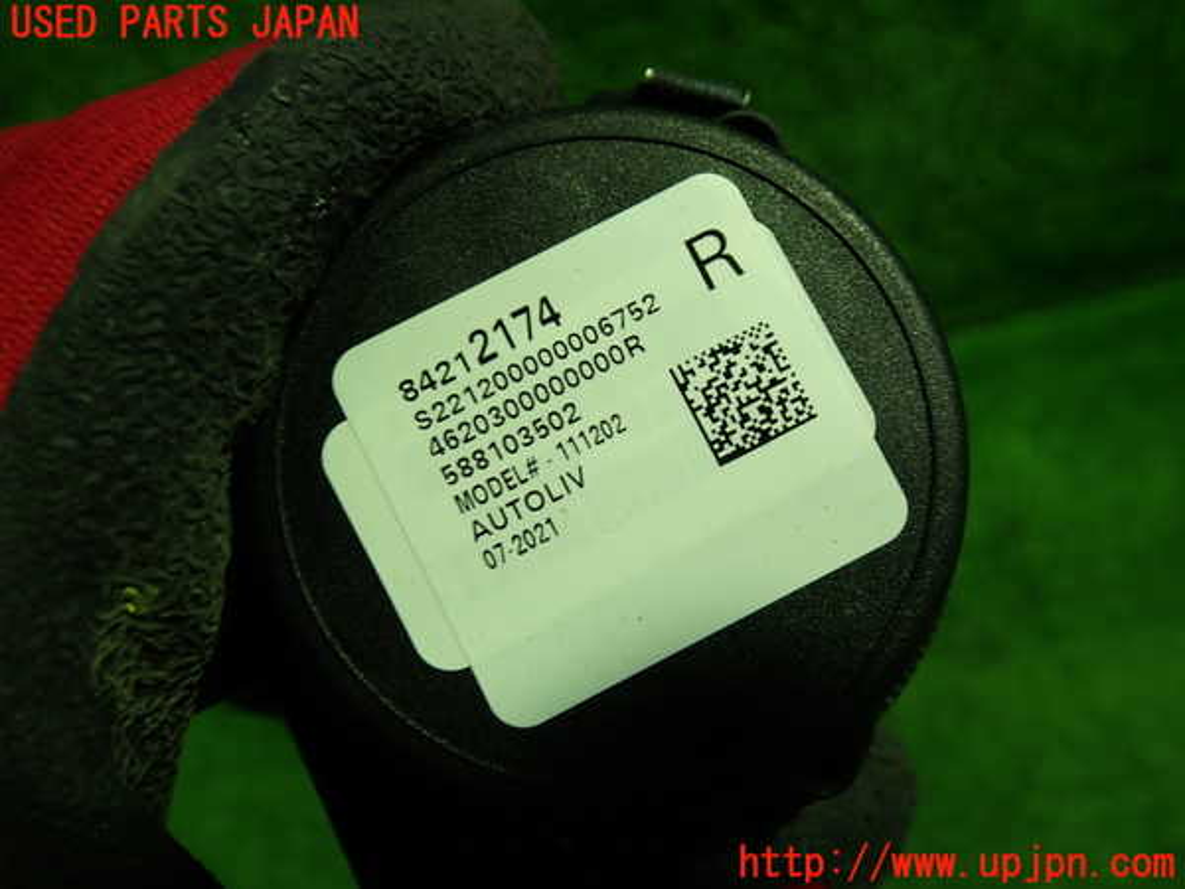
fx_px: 1027
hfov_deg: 60.0
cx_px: 592
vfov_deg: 46.8
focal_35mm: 30
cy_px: 444
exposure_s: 1/60
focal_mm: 5.4
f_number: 2.3
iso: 160
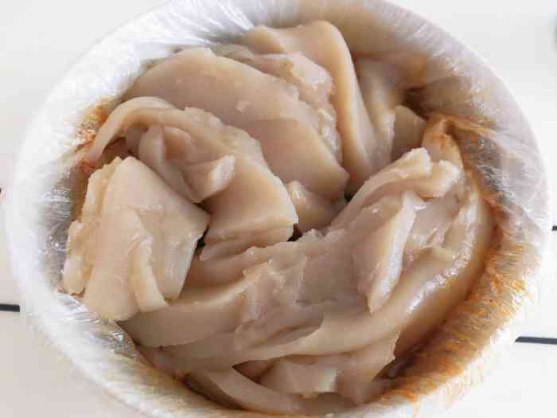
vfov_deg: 49.7
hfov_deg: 63.4
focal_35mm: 28
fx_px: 451
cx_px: 278
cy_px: 209
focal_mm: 4
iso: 200
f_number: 1.8
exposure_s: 1/4
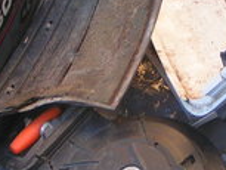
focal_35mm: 149
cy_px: 67
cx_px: 188
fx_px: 974
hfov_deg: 13.2
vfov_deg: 10.0
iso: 50
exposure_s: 1/60
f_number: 4
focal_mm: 5.8
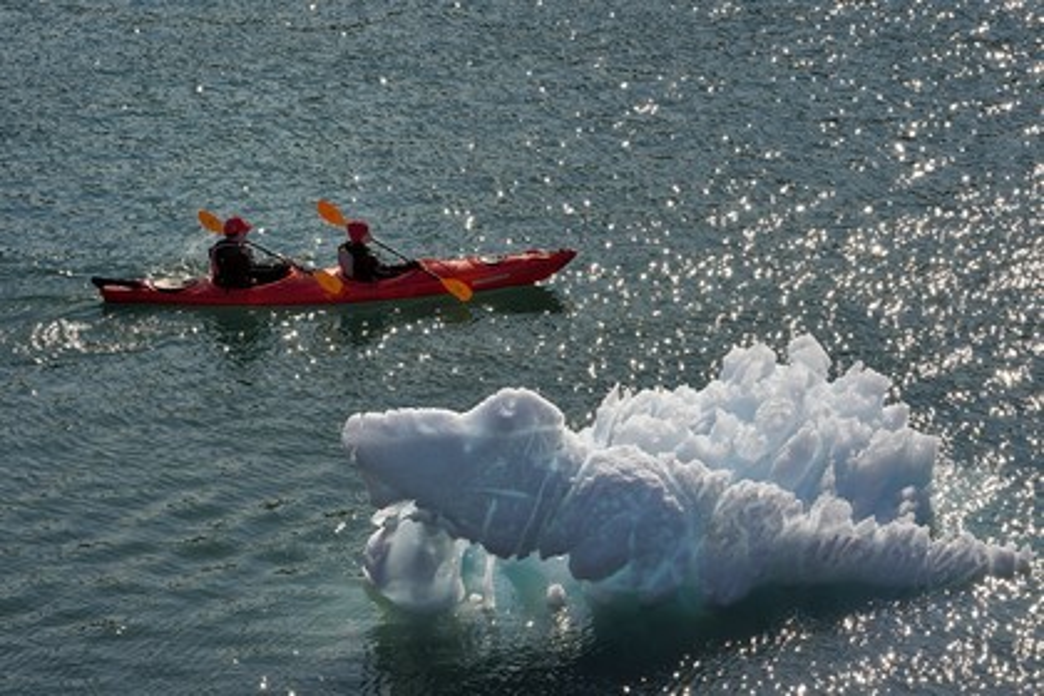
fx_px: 5510
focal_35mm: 190
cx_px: 522
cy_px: 348
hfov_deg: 10.8
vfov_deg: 7.2
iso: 200
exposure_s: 1/640
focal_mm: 190
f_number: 13
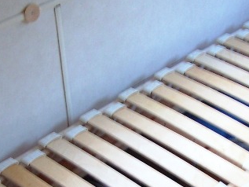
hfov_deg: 20.4
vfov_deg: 15.2
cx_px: 154
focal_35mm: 96
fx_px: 691
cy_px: 168
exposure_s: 1/8
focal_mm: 6.3
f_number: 2.8
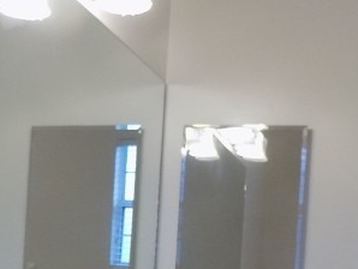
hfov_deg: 24.6
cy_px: 327
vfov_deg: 17.7
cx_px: 131
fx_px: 818
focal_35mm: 79
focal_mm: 4
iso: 180
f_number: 3.1
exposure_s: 1/30
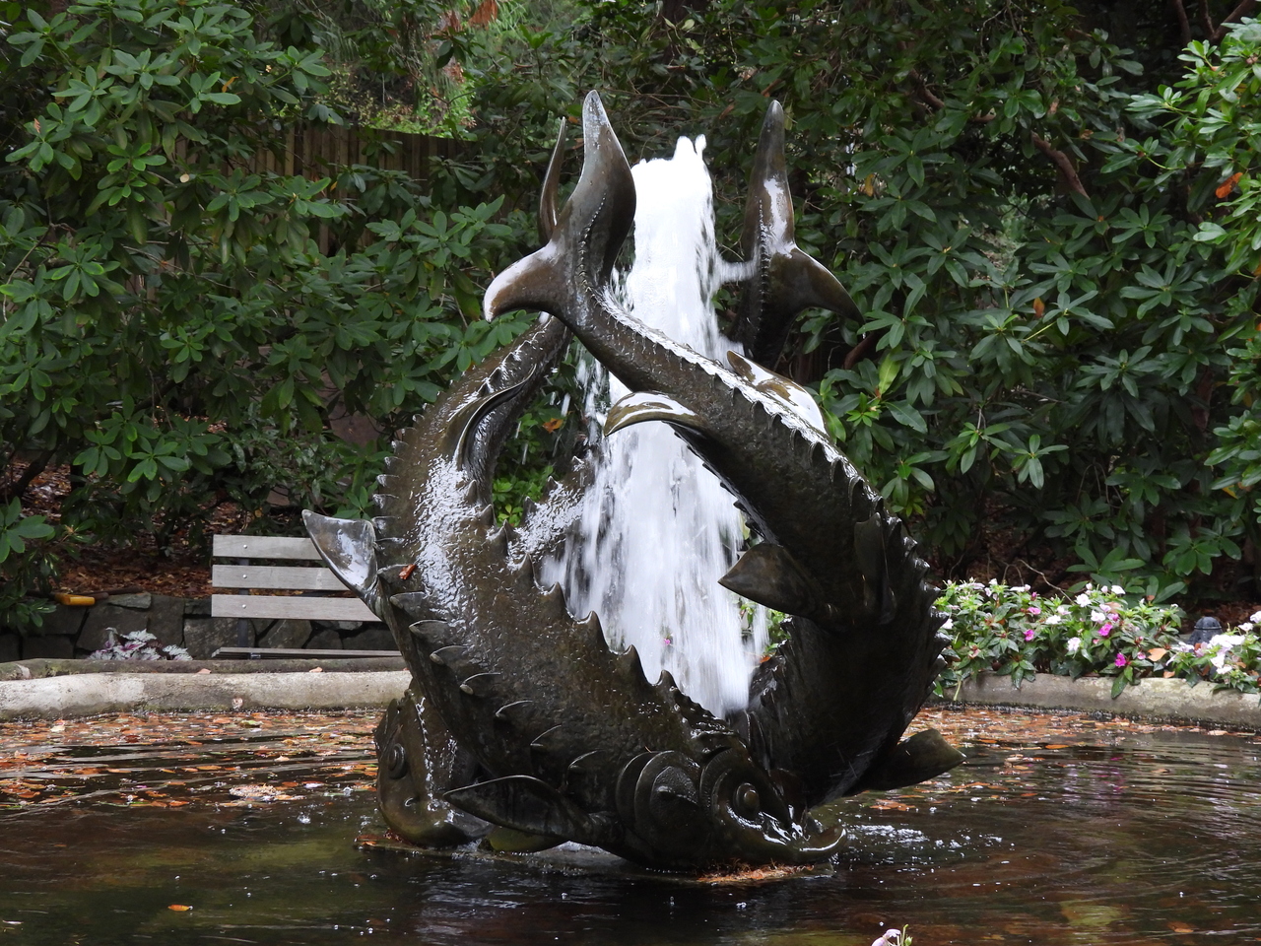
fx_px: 2914
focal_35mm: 80
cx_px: 630
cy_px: 473
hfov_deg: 24.4
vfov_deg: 18.4
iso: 400
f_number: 3.5
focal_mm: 14.3
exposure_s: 1/60
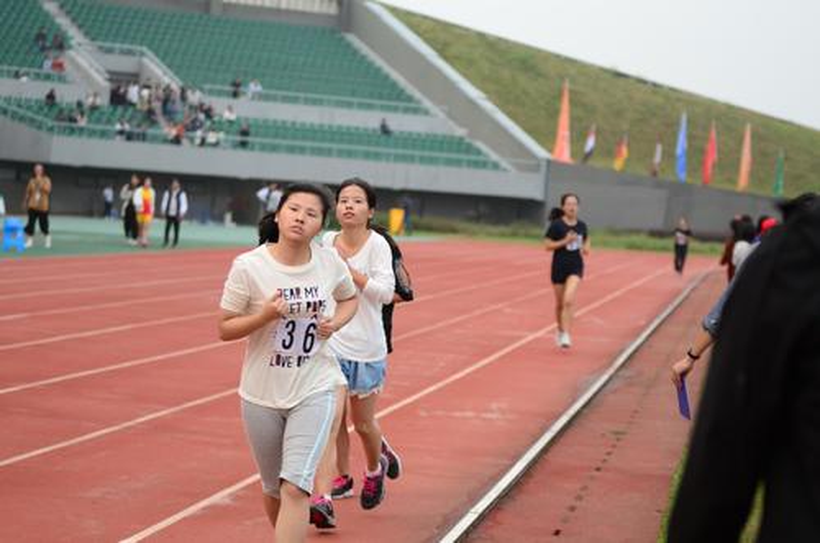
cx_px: 410
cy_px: 272
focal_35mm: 105
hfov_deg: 19.5
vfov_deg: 13.0
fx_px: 2386
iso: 320
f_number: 2.8
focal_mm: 70
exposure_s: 1/800
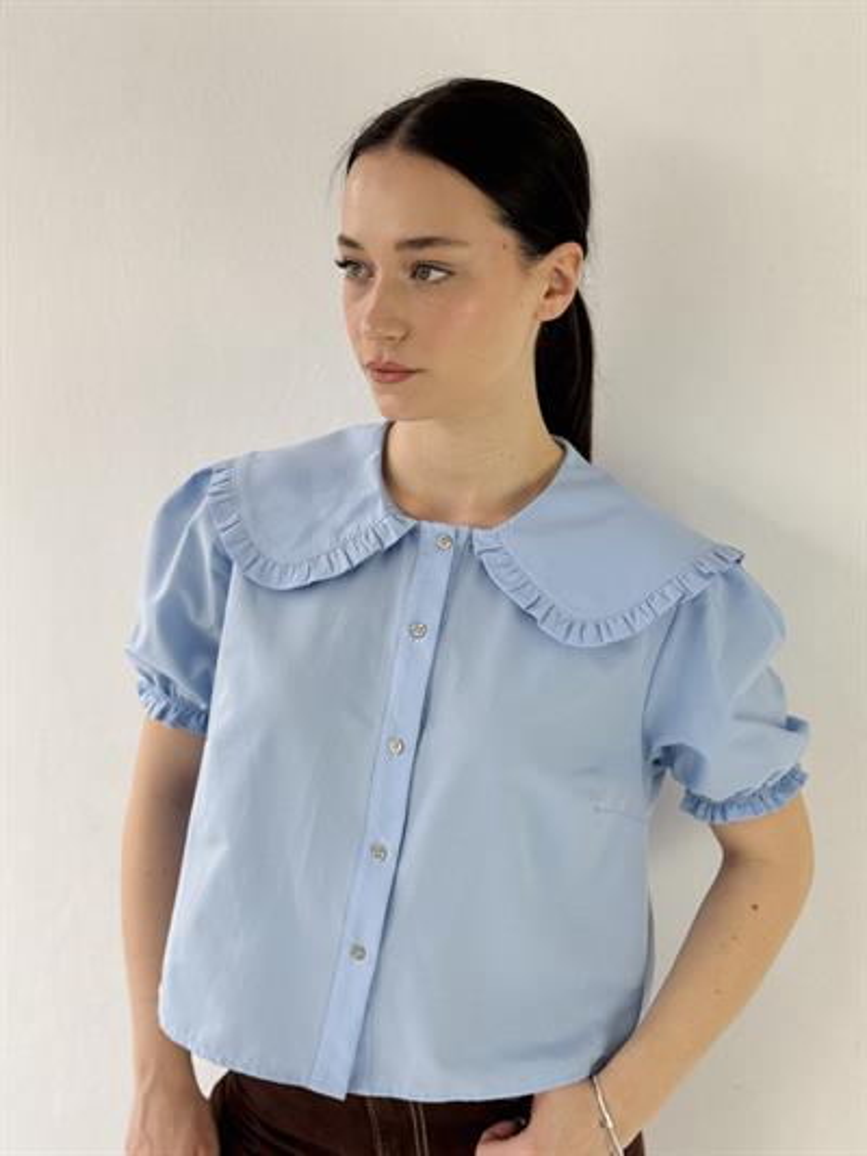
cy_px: 578
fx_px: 1602
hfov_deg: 30.3
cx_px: 434
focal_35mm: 48
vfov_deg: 39.6
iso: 64
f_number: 1.78
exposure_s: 1/179
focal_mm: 6.76
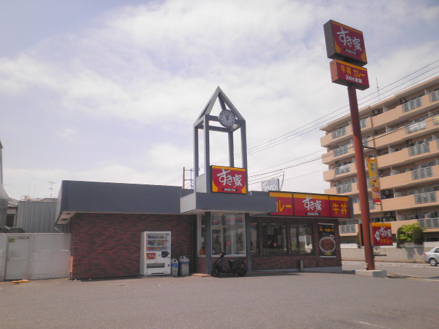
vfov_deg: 53.1
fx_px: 330
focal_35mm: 26
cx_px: 220
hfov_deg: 67.3
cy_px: 164
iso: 64
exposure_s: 1/160
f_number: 7.9
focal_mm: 4.7
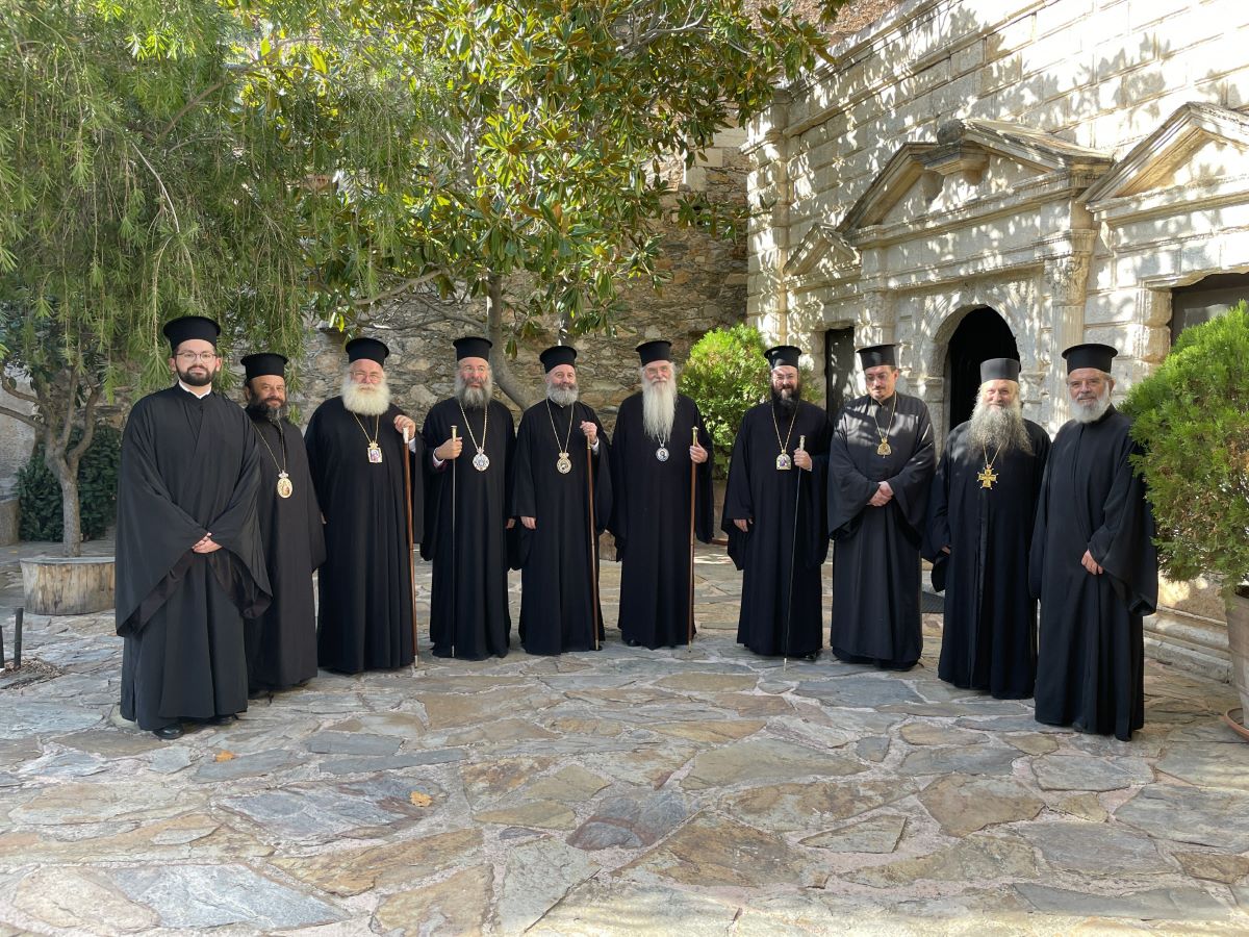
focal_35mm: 26
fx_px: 938
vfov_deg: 53.1
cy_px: 468
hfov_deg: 67.3
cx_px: 624
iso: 32
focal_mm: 4.2
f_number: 1.6
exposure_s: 1/250
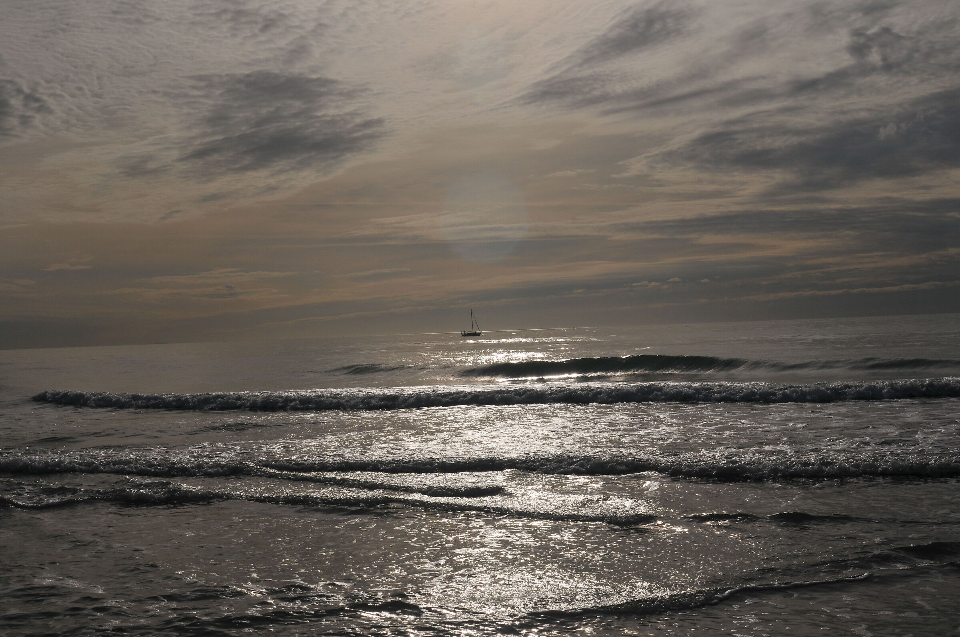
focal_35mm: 52
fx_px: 1398
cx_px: 480
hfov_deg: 37.9
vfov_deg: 25.7
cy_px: 318
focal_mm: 35
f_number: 16
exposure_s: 1/2000
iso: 200
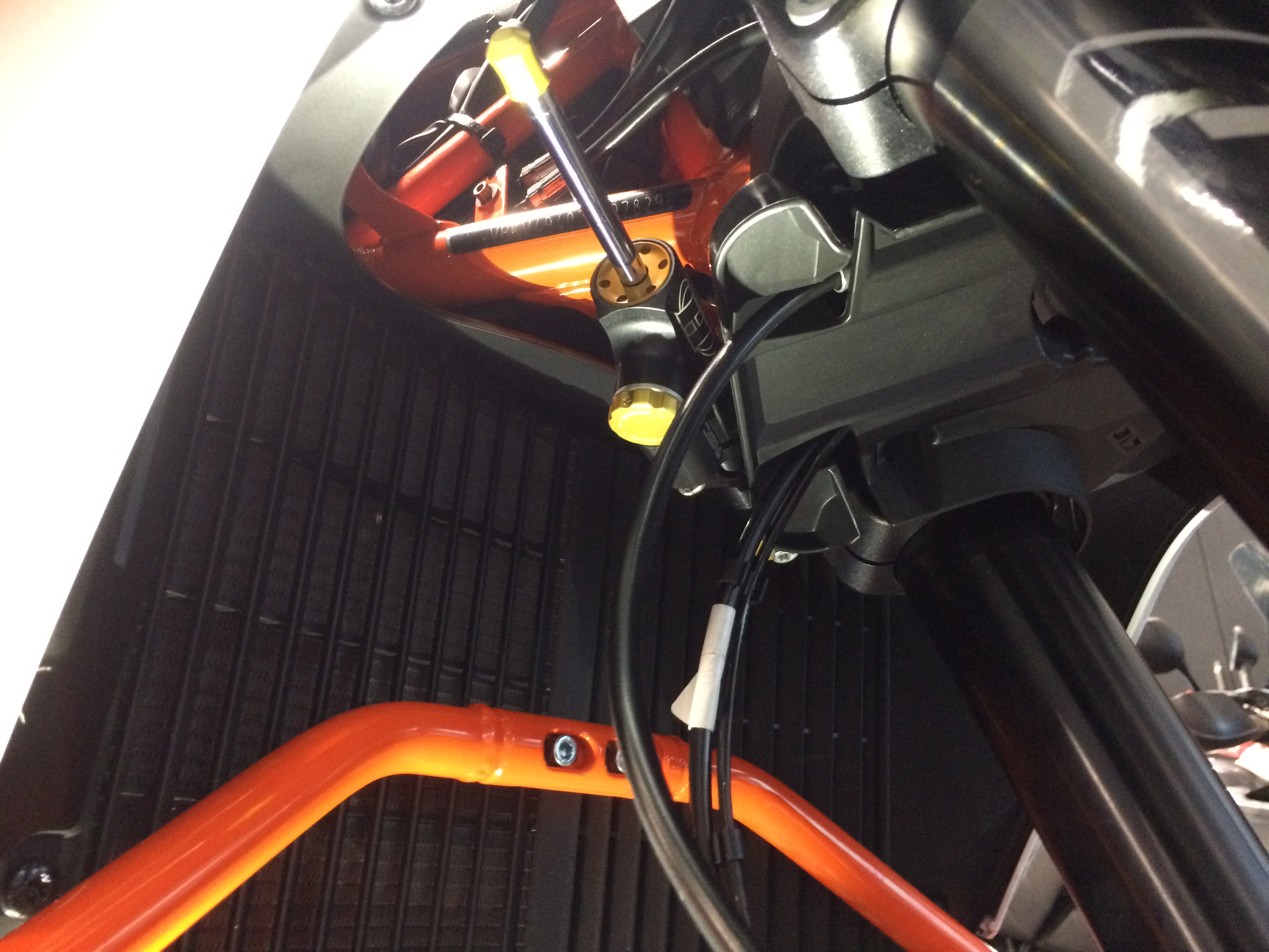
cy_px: 476
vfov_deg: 48.2
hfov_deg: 61.7
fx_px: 1063
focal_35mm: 29
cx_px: 634
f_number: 2.2
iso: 320
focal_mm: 4.15
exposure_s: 1/17
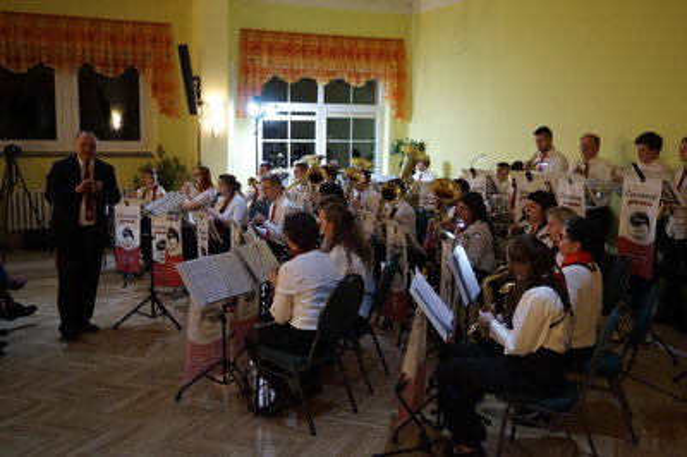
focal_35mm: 36
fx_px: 686
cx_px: 344
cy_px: 228
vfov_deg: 36.8
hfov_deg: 53.2
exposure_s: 1/100
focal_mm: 24
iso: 3200
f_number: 4.5
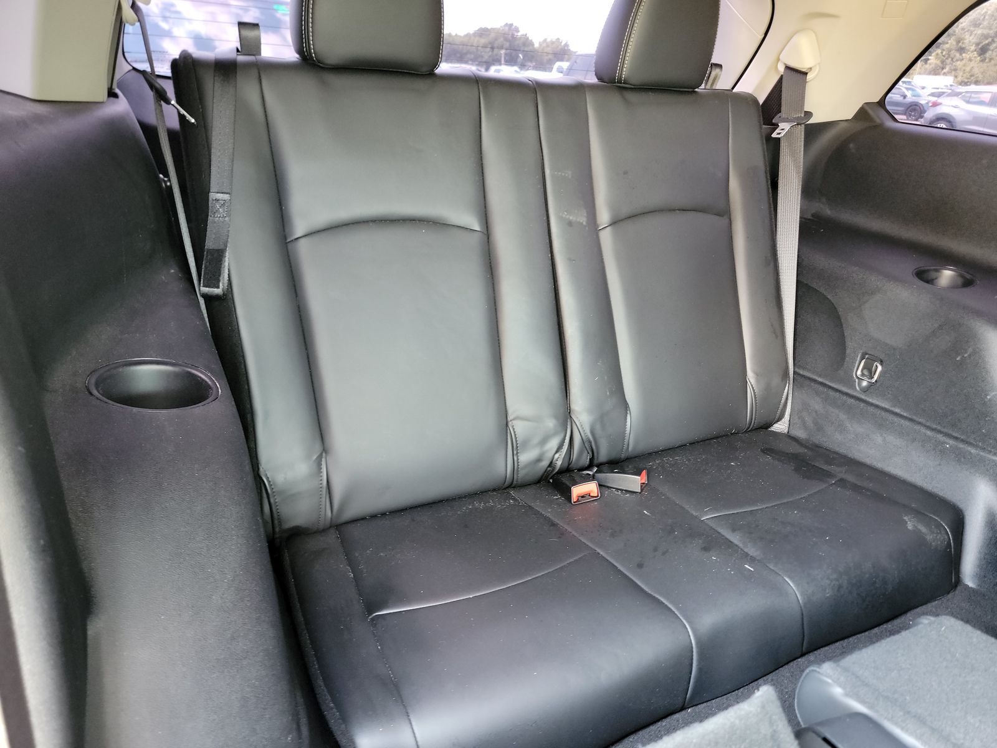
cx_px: 498
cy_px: 374
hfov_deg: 71.6
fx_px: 691
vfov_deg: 56.8
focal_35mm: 24
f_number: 1.8
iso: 795
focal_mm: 6.7
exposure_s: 1/19
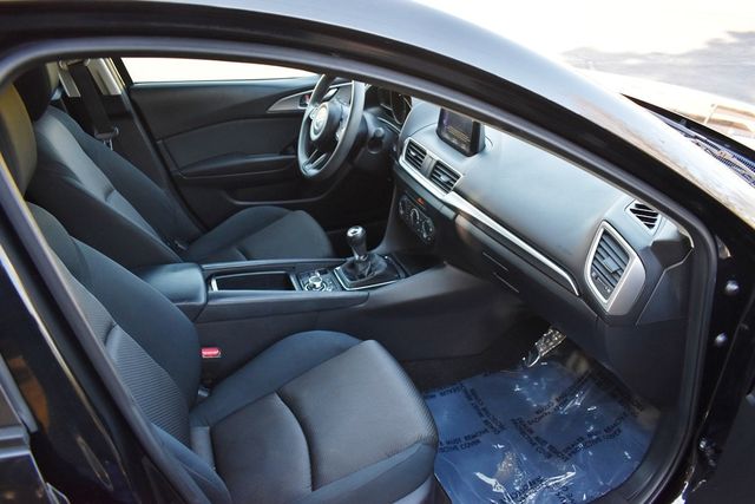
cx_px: 378
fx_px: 566
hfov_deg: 67.4
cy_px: 252
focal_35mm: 27
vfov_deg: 48.0
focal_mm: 18
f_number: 3.5
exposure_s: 1/200
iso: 800
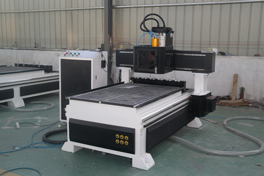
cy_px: 88
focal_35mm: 43
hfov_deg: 45.5
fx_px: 315
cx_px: 132
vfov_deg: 31.2
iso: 200
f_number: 4
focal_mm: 28
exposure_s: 1/50
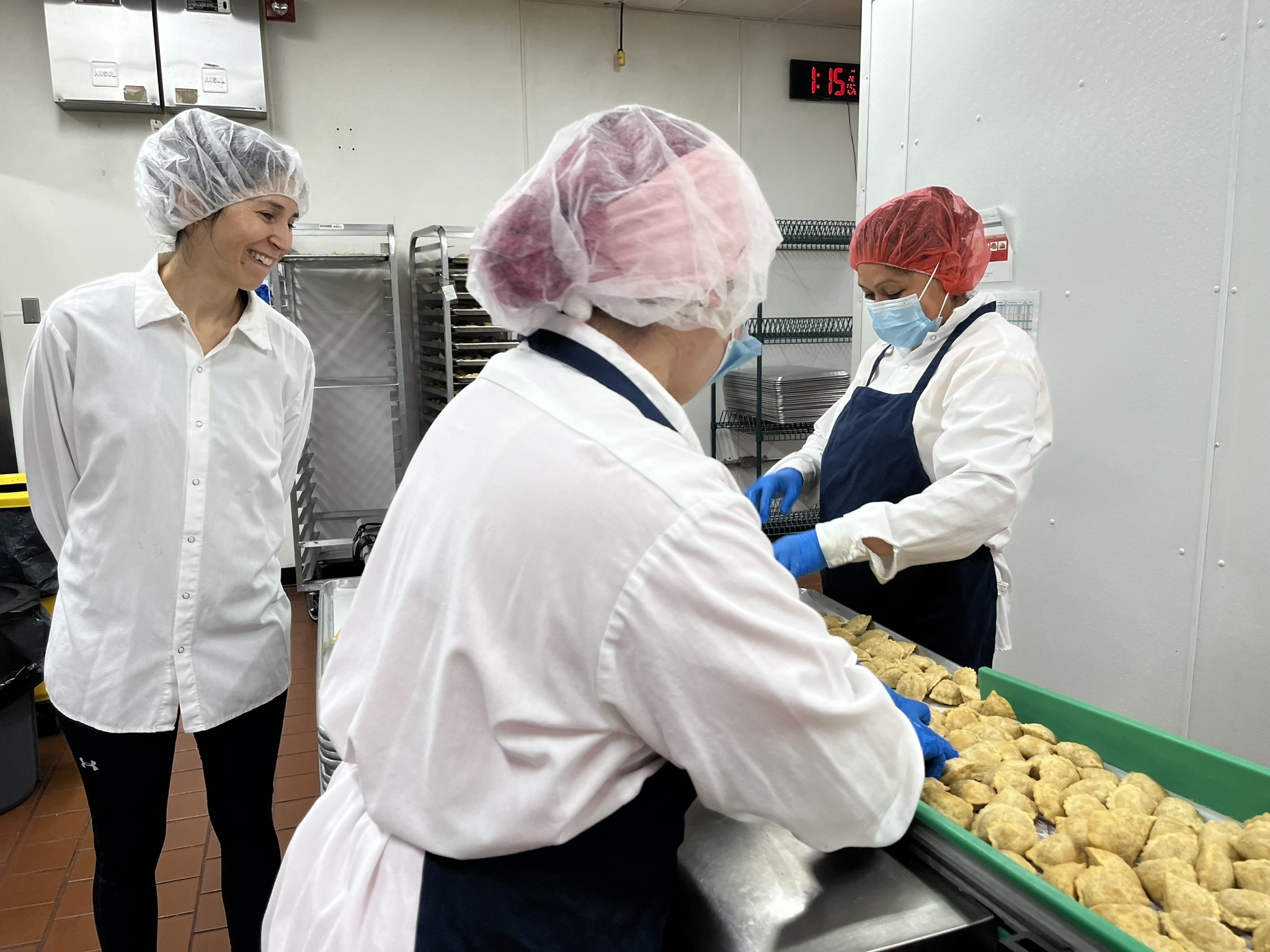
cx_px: 635
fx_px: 954
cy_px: 476
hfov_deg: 67.3
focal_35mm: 26
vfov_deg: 53.1
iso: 80
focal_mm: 5.1
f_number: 1.6
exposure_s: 1/120
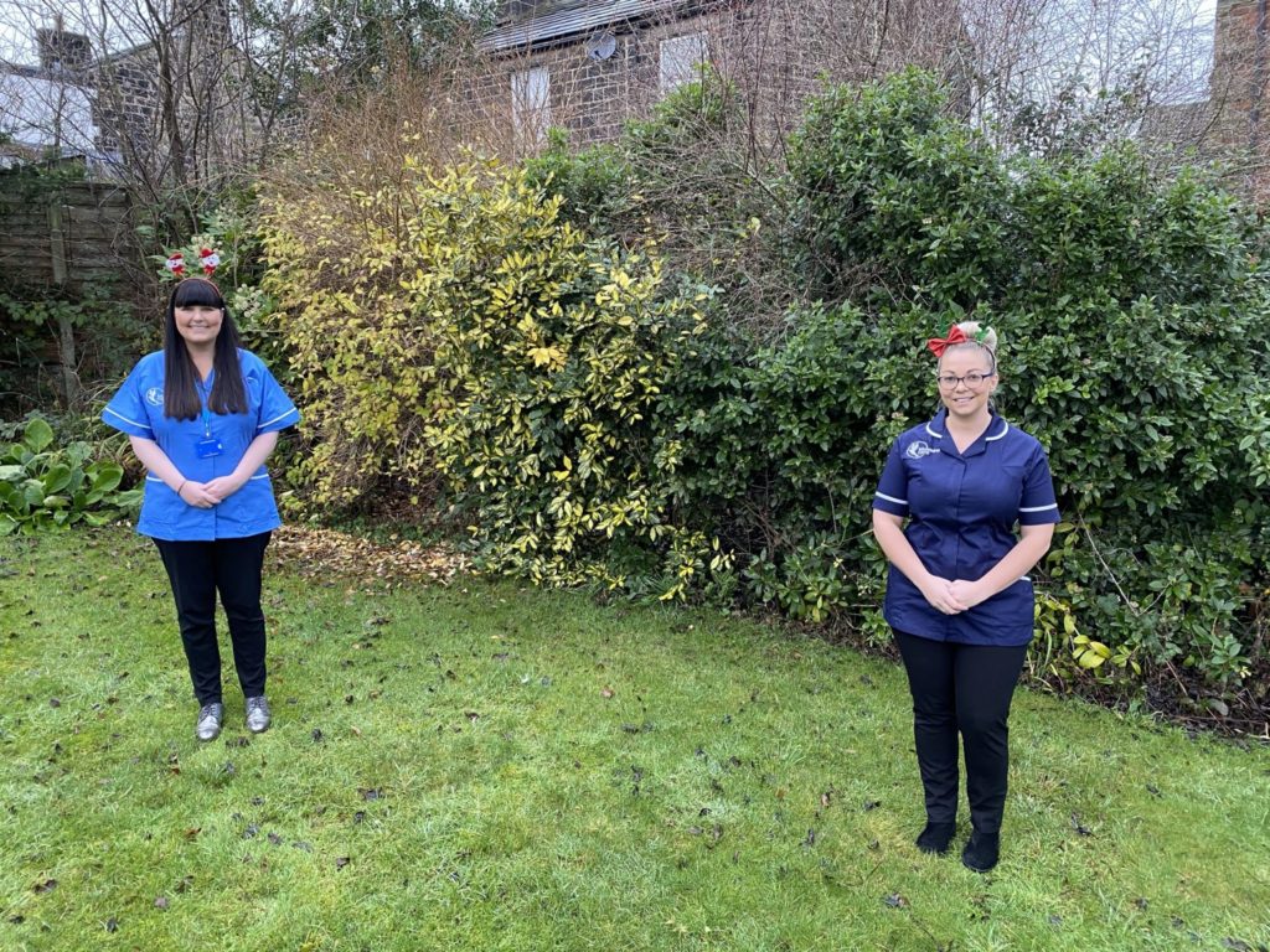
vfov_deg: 53.1
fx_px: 954
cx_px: 635
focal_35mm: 26
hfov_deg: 67.3
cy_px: 476
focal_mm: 4.25
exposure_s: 1/62
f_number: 1.8
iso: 125
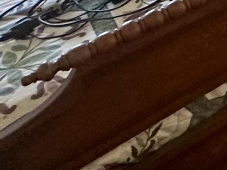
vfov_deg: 13.0
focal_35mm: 86
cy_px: -238
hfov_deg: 15.5
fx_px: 564
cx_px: 511
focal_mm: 2.22
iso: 320
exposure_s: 1/99
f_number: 2.2
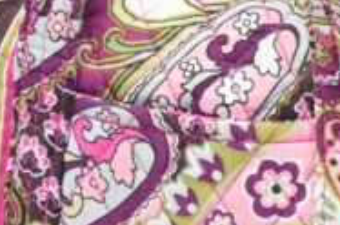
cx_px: 695
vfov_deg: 3.8
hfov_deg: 5.6
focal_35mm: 362
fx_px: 3410
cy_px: 255
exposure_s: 1/60
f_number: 5
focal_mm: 45
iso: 1800
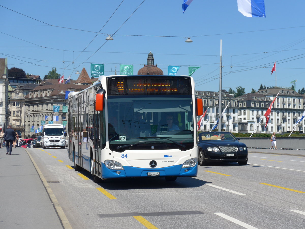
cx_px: 152
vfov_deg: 17.2
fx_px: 758
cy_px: 114
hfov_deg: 22.8
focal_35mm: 86
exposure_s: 1/640
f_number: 4.5
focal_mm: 17
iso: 80
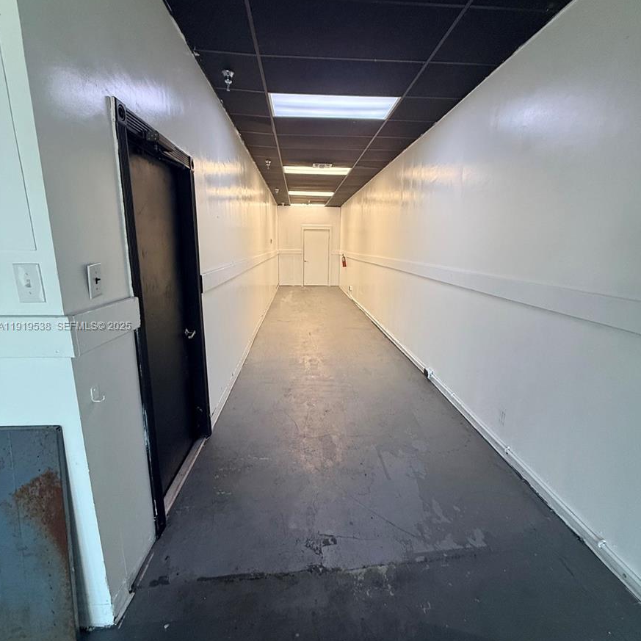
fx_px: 356
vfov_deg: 84.0
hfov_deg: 84.0
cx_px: 325
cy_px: 327
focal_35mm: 17
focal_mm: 2.22
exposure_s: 1/120
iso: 250
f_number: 2.2
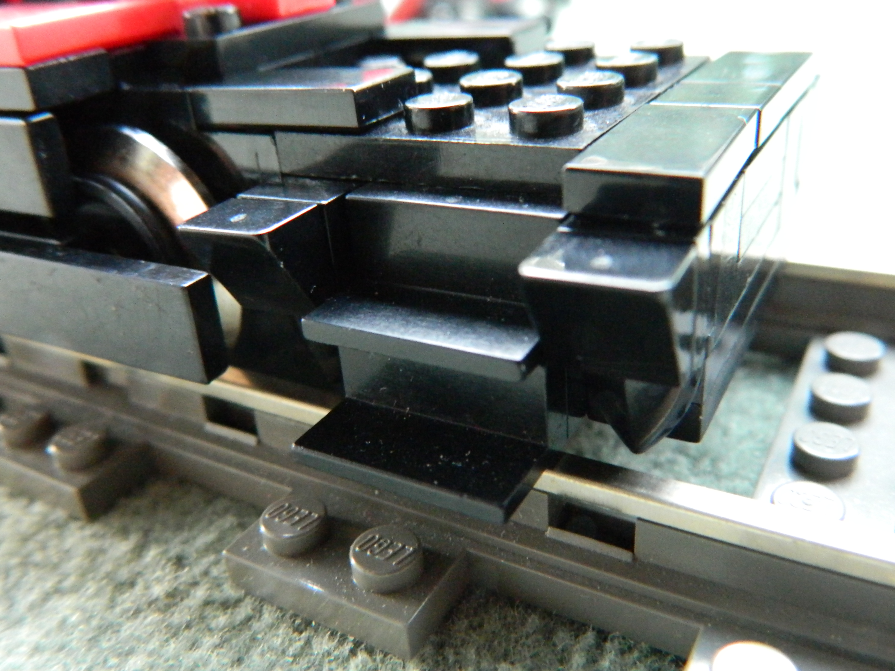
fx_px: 802
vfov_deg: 45.4
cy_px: 336
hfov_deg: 58.4
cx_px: 448
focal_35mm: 31
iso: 800
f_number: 3.2
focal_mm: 5.6
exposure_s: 1/8
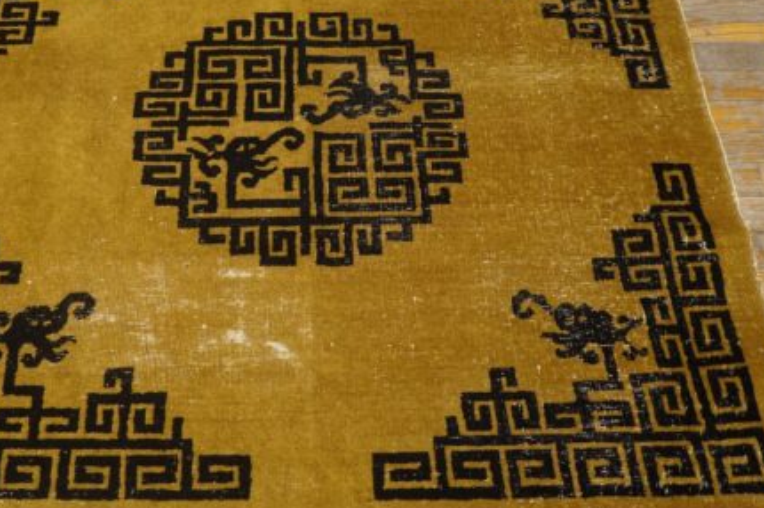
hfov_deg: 42.5
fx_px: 975
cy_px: 193
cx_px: 295
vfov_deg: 29.1
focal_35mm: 46
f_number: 4
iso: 1250
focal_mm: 22
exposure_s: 1/60
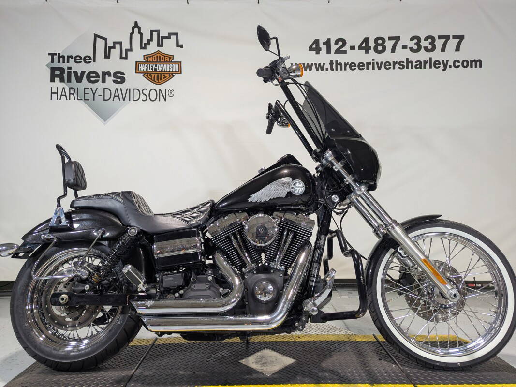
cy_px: 194
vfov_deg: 56.8
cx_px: 258
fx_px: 358
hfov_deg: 71.6
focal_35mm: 24
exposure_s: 1/120
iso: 80
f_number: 1.85
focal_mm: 6.81
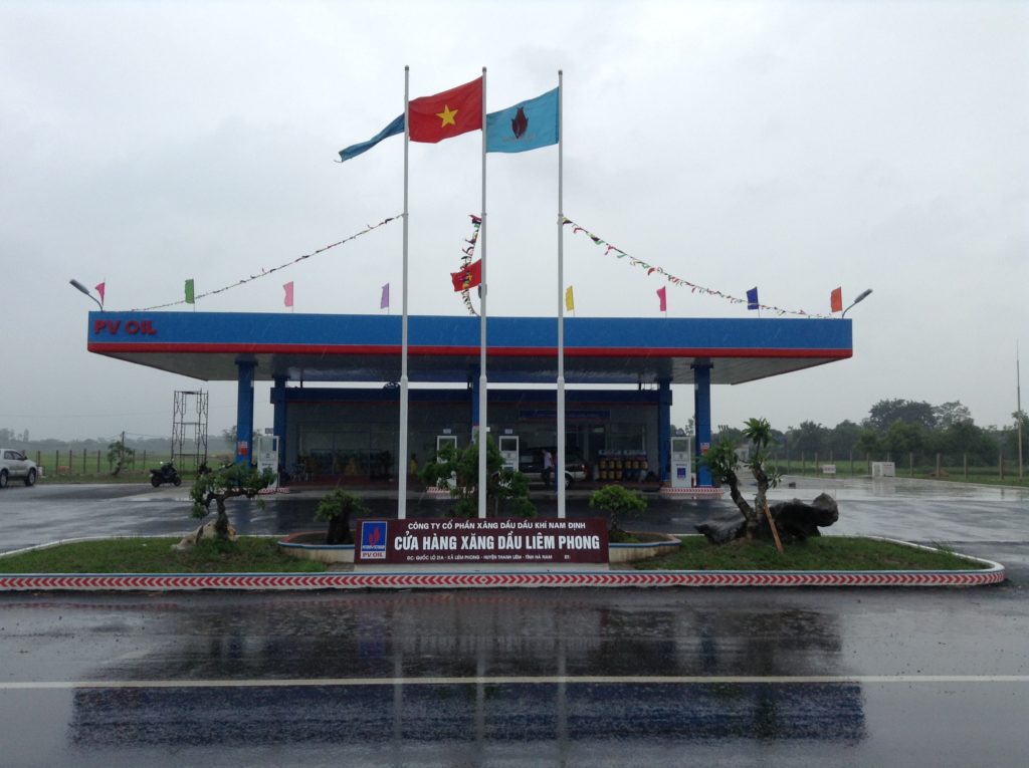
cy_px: 384
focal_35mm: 33
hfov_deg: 55.4
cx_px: 514
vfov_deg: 42.8
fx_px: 980
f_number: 2.4
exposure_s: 1/499
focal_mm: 3.3
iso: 32
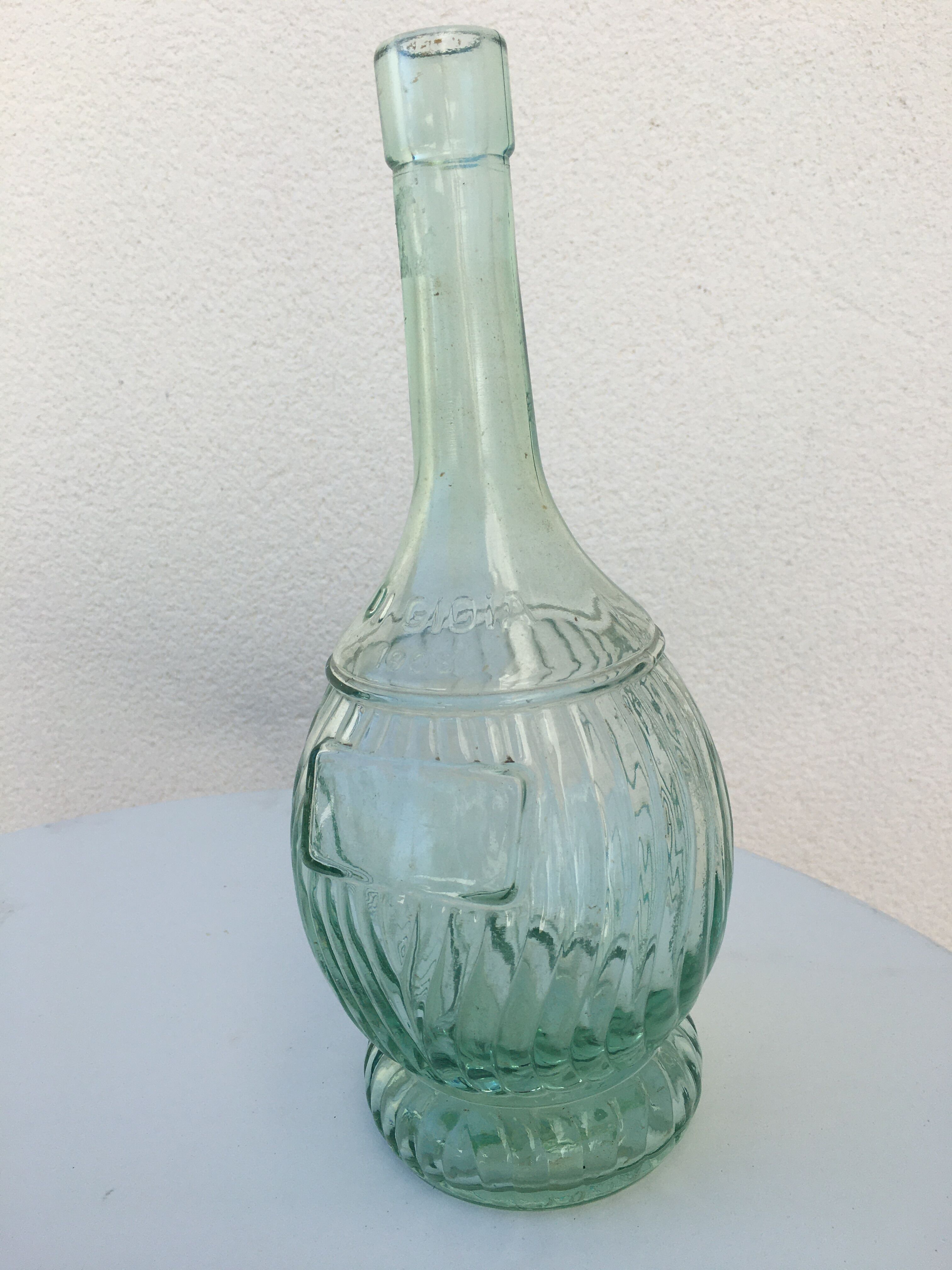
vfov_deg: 61.7
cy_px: 635
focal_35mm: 29
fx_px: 1063
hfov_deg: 48.2
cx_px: 476
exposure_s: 1/651
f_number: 2.2
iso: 25
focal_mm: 4.15
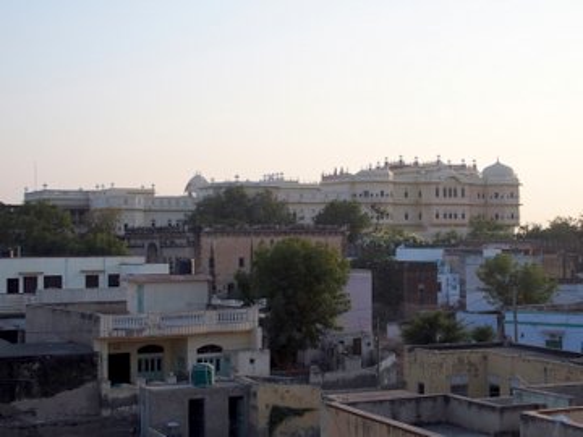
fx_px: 1044
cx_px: 292
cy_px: 218
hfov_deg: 31.2
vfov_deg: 23.7
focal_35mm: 62
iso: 100
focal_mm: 13.2
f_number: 3.5
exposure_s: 1/640
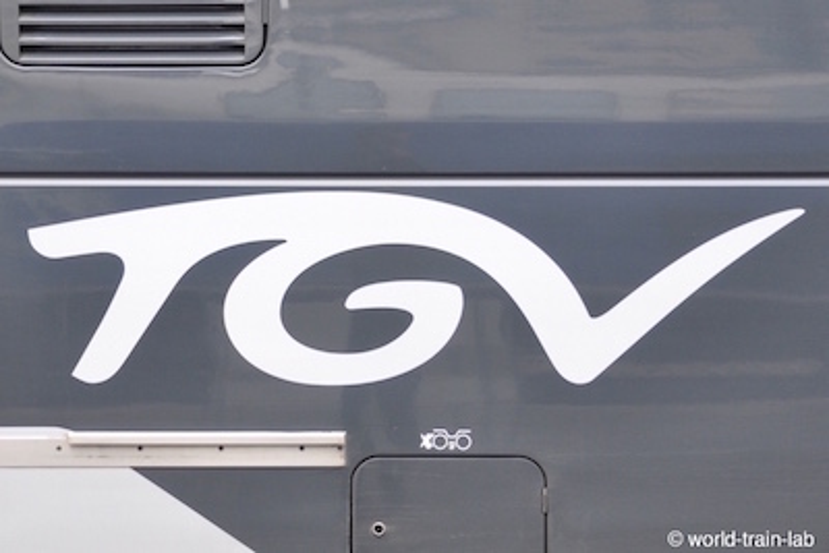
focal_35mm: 51
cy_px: 276
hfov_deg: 38.9
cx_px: 414
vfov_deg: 26.5
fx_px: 1175
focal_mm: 34
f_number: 5
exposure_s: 1/25
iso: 400
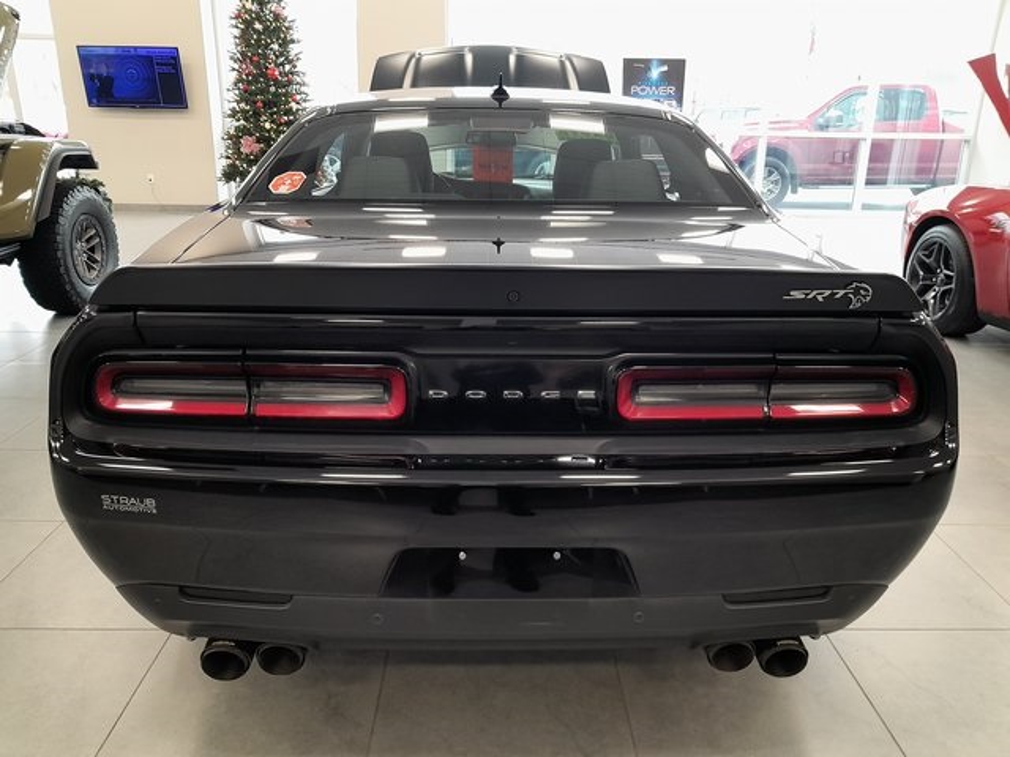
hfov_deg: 65.3
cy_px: 378
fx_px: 788
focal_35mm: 27
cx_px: 505
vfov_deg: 51.4
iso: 250
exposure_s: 1/60
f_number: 1.8
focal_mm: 4
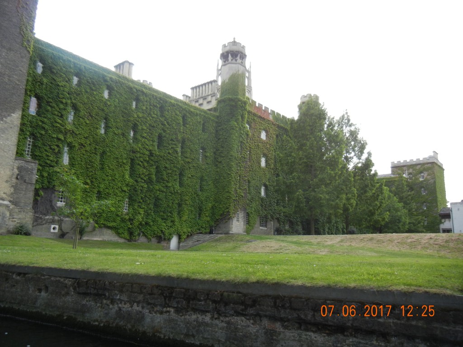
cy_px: 174
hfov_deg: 60.0
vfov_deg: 46.8
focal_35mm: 30
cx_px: 232
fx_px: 401
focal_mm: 5.4
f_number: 3.5
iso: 185
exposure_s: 1/250
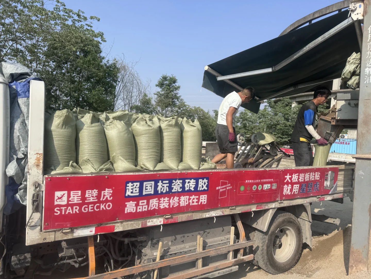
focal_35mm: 24
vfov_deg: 56.8
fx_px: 257
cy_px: 140
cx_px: 186
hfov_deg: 71.6
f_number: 1.78
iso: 80
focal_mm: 6.76
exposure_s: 1/3802
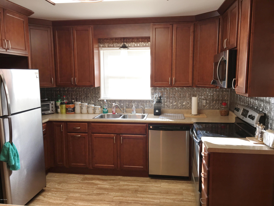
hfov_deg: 61.7
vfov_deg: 48.2
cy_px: 103
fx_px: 230
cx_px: 137
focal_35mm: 29
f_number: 2.2
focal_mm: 4.15
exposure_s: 1/30
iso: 32
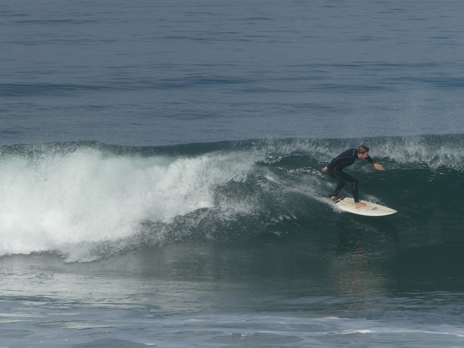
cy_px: 174
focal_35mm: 373
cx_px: 232
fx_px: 5000
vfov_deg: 4.0
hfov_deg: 5.3
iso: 80
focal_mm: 66.8
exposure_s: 1/800
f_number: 6
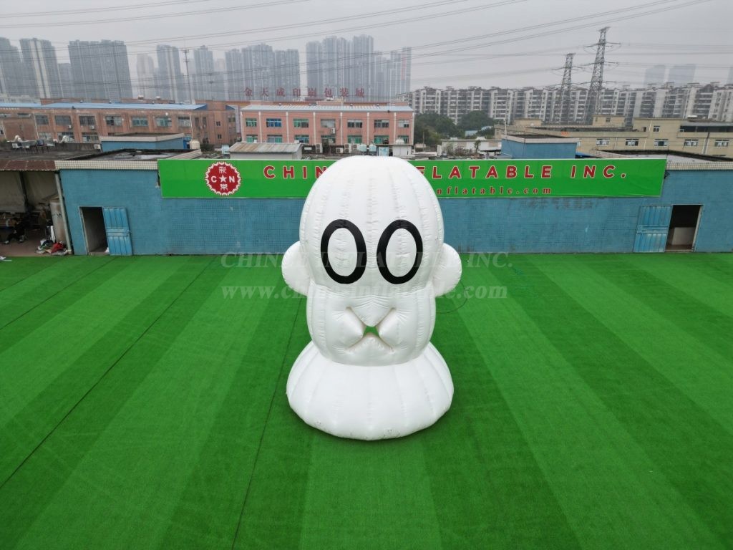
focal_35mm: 24
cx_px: 366
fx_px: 508
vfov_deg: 56.8
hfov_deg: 71.6
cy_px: 275
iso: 130
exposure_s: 1/1000
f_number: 1.7
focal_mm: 6.72
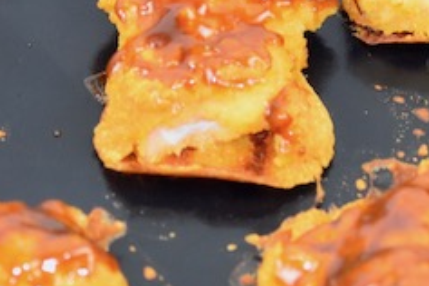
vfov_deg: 2.0
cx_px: -147
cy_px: -41
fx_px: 8105
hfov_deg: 3.0
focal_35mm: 680
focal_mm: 105
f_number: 4.5
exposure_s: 1/80
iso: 800
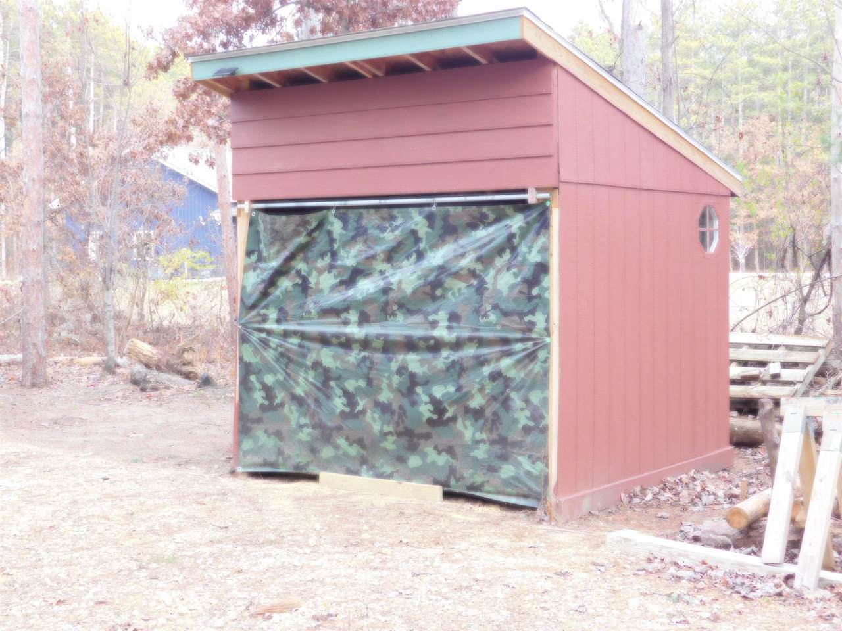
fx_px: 1241
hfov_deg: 37.5
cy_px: 316
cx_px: 421
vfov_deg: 28.6
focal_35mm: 51
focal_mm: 9
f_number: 3.8
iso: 125
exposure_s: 1/40
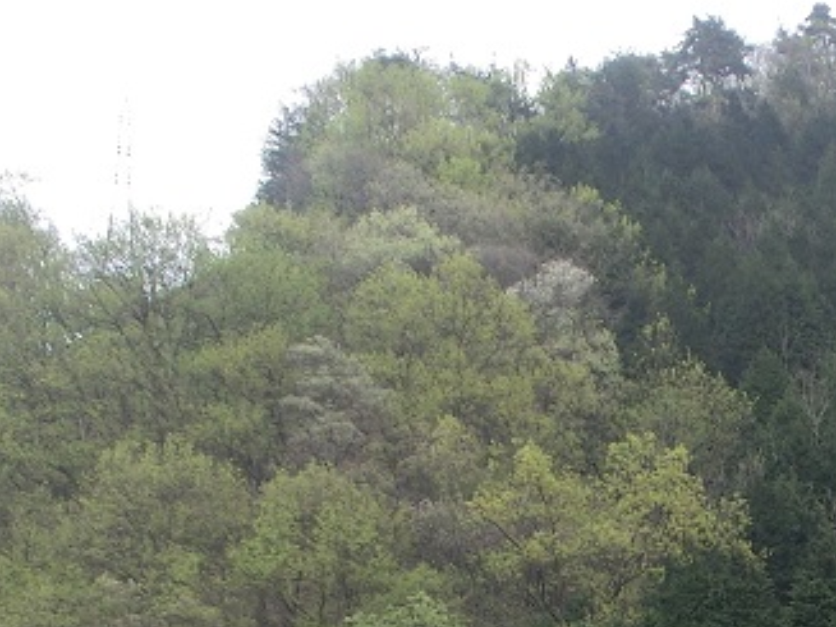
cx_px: 736
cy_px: 879
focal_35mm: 111
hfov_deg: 17.5
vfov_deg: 12.8
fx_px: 2680
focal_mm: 6.61
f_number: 3.9
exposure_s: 1/200
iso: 100
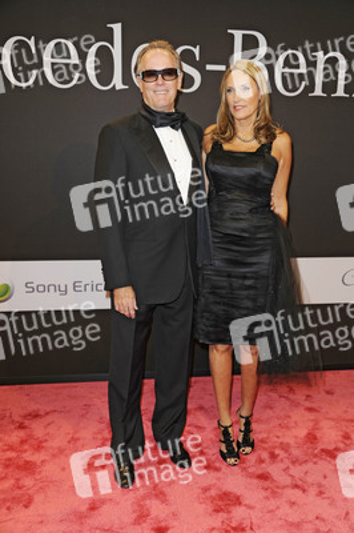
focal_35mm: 38
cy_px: 266
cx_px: 177
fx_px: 561
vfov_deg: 50.7
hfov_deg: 35.0
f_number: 6.3
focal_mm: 38
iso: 500
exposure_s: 1/200
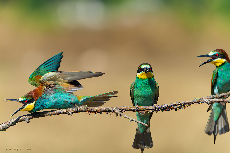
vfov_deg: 3.1
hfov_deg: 4.7
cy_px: 76
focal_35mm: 437
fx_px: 2792
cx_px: 115
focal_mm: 437
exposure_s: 1/4000
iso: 1600
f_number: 7.1
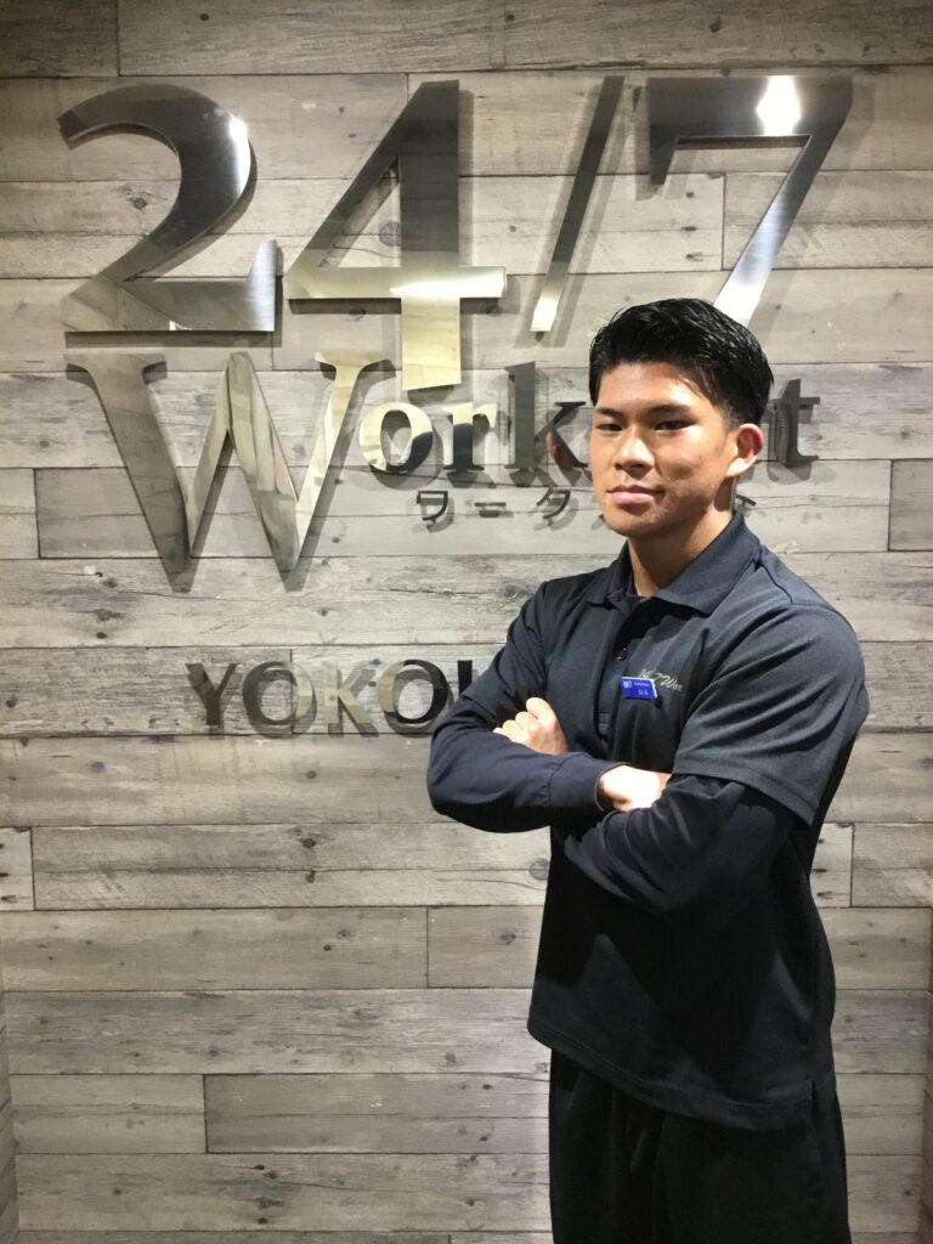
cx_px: 466
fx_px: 1114
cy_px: 622
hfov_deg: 45.4
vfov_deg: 58.4
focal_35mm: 31
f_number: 2.4
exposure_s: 1/30
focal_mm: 3.3
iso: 160
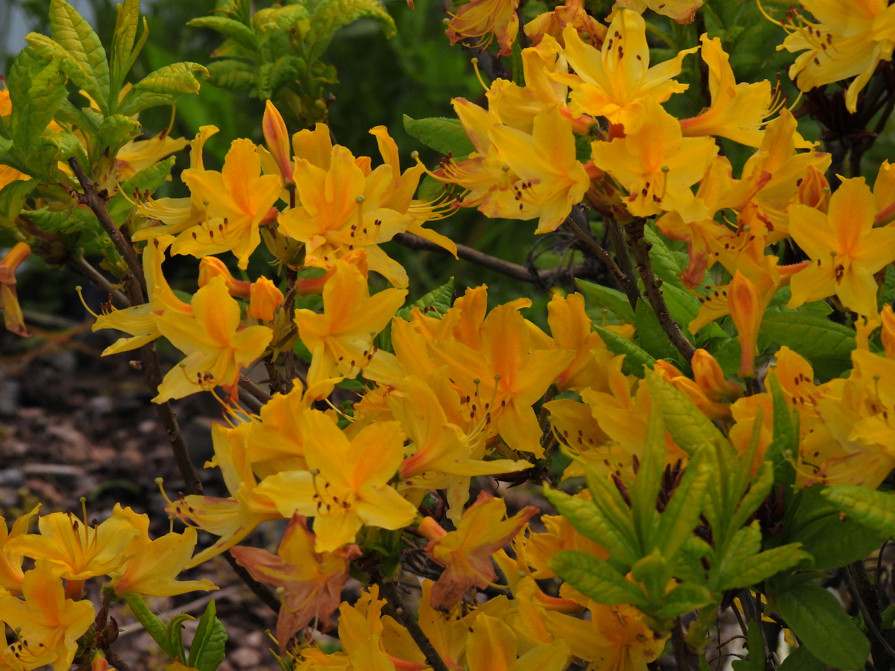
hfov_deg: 7.6
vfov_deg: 5.7
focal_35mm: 260
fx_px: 6722
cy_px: 336
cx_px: 448
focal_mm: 46.4
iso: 100
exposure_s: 1/800
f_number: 4.5
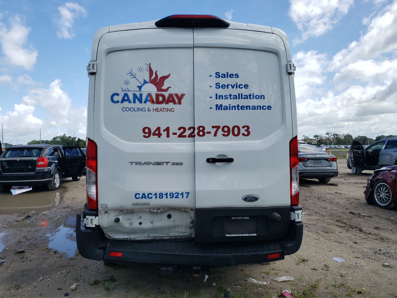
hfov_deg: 67.3
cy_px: 149
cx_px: 198
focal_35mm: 26
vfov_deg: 53.1
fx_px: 298
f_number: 1.5
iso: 50
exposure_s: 1/2500
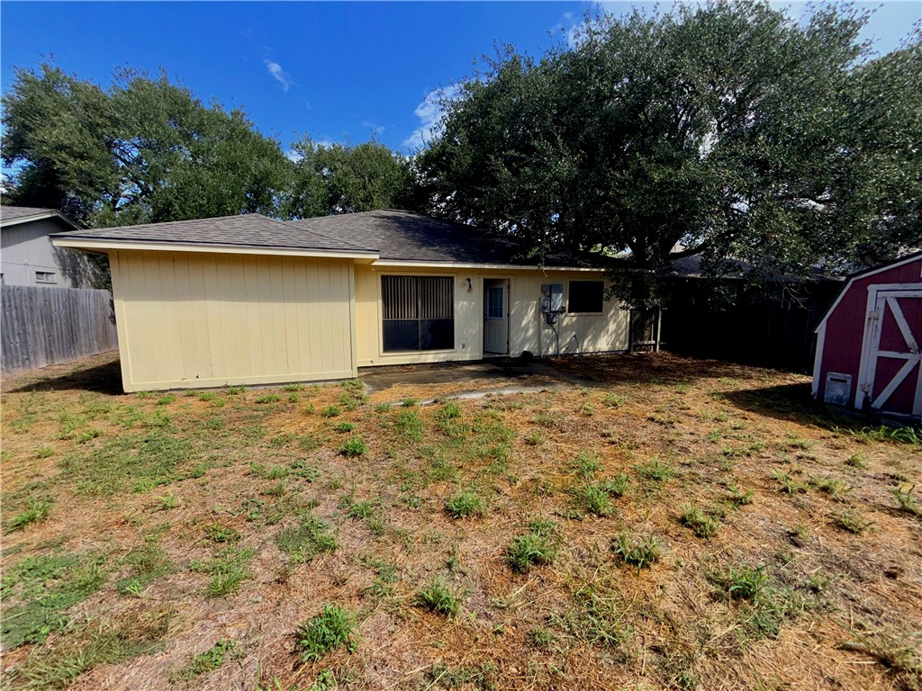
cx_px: 461
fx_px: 373
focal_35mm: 14
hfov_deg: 102.1
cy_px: 346
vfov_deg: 85.7
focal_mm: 2.22
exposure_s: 1/1033
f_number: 2.2
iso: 16
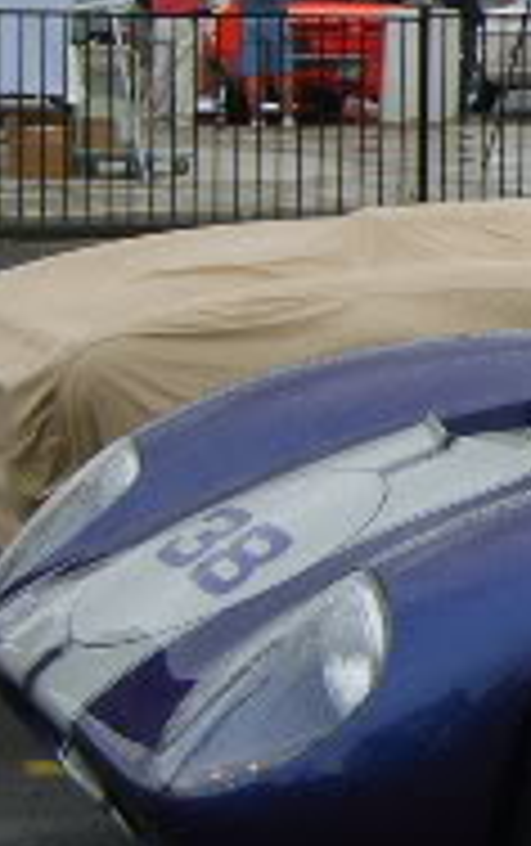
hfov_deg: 9.7
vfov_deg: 16.5
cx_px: 1062
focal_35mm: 126
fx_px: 2909
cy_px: 292
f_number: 2.8
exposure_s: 1/500
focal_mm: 5.8
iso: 50
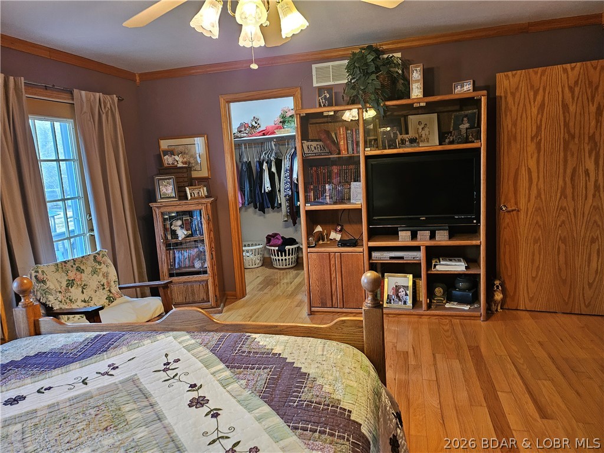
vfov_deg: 56.8
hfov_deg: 71.6
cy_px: 226
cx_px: 302
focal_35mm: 24
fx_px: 419
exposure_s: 1/60
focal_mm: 5
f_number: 1.8
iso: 640
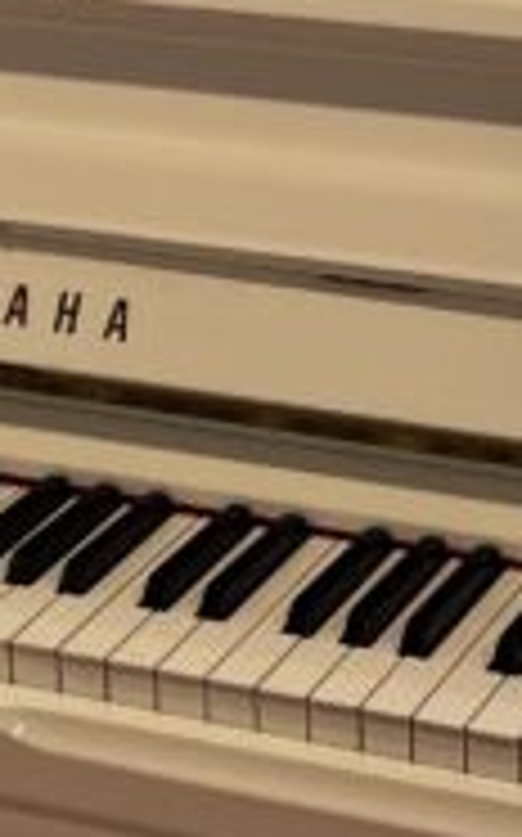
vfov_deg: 13.7
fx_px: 3465
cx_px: 126
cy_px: 207
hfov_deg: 8.6
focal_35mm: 152
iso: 64
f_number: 1.5
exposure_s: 1/100
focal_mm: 5.7
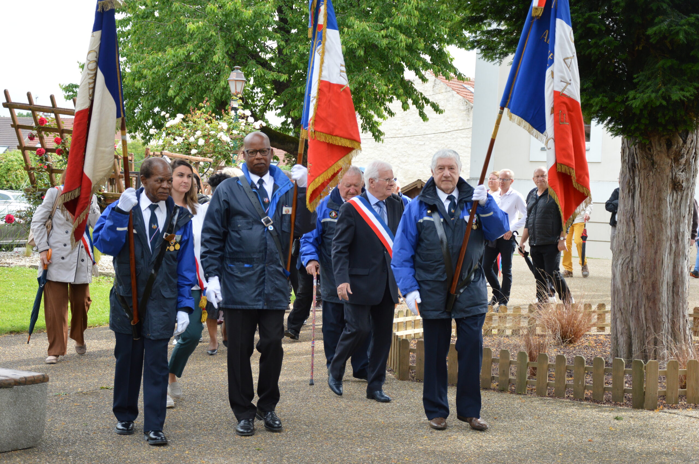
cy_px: 232
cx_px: 350
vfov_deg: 20.1
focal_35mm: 68
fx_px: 1309
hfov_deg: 29.9
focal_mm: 45
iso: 450
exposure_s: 1/500
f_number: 4.8
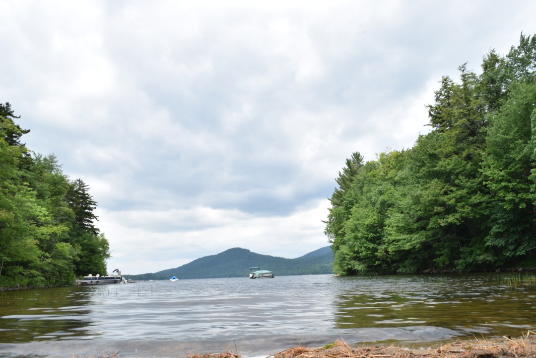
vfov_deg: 47.9
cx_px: 268
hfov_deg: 67.4
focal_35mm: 27
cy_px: 179
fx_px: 402
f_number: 22
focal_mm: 18
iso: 100
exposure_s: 1/15
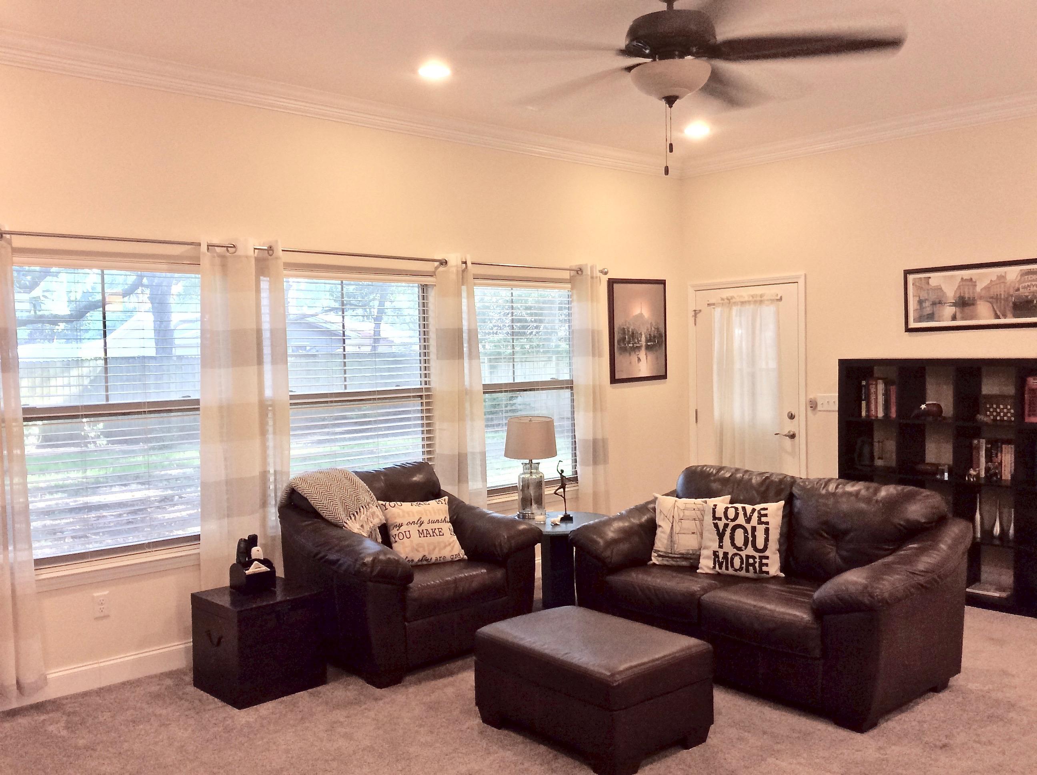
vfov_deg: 44.1
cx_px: 518
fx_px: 957
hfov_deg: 56.9
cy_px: 388
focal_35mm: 32
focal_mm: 3.3
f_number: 2.4
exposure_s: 1/24
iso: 80
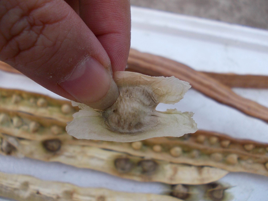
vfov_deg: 49.7
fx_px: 217
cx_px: 134
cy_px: 100
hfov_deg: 63.4
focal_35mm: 28
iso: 80
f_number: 2.7
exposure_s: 1/200
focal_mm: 4
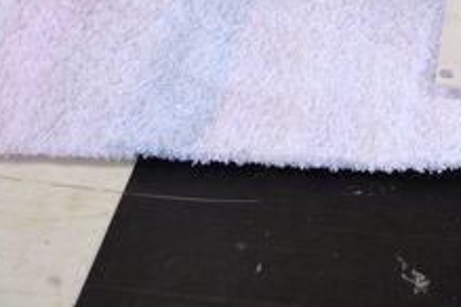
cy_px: -28
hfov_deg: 17.2
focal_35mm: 114
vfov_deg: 11.8
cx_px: 543
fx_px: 1460
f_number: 4.2
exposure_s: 1/8
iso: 100
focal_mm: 26
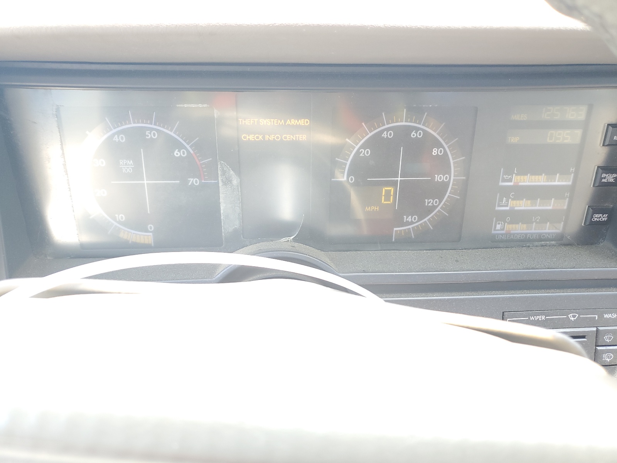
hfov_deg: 67.3
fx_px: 463
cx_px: 308
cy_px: 232
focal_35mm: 26
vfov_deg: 53.1
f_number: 1.5
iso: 60
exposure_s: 1/60.2
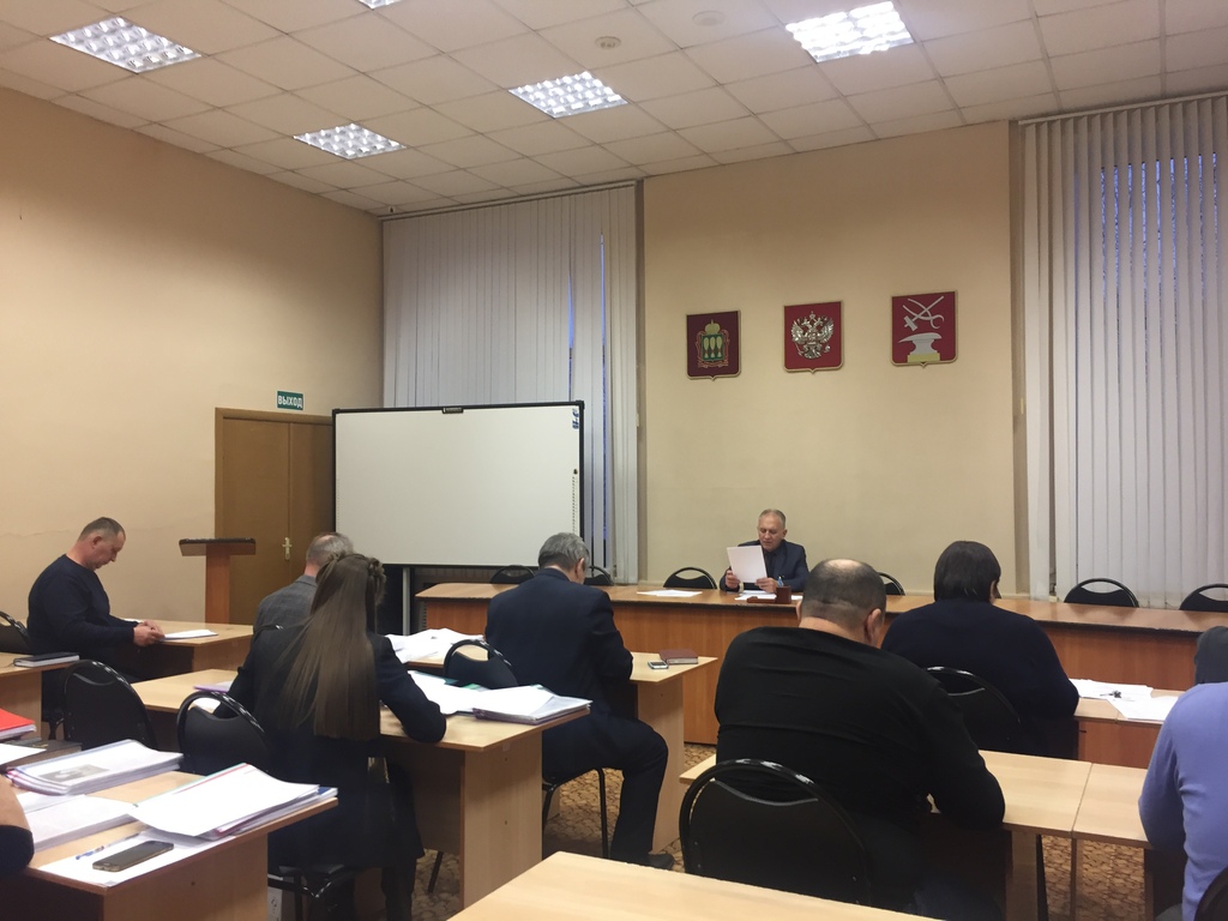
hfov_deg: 61.7
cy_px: 460
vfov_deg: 48.2
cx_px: 614
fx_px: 1029
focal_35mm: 29
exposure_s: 1/33
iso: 100
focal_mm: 4.15
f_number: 2.2
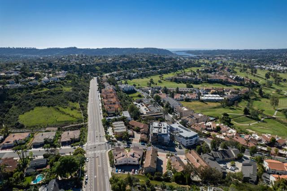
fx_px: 175
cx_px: 144
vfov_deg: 57.2
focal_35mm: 22
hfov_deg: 78.6
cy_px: 96
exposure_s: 1/3200
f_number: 2.8
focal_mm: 8.38
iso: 100
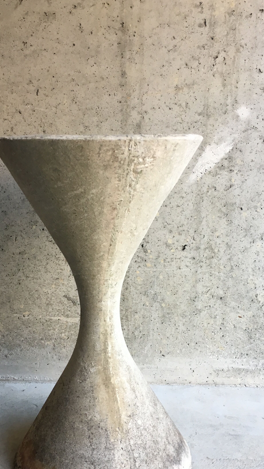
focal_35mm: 39
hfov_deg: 30.4
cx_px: 109
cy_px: 276
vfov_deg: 51.3
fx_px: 485
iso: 40
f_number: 2.2
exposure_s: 1/33
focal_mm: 4.15
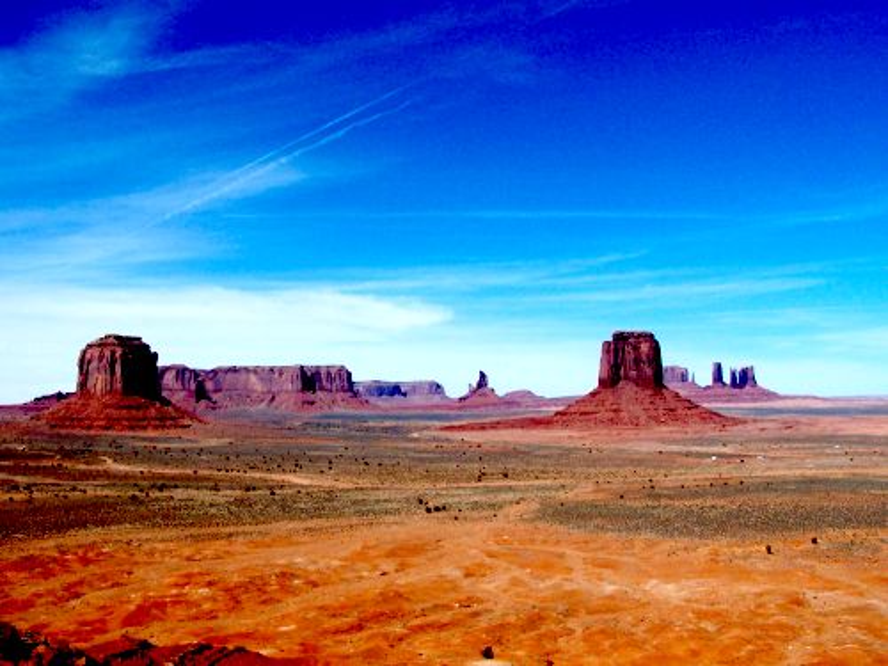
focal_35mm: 38
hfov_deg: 49.0
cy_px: 333
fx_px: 975
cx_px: 444
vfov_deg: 37.7
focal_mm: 6.3
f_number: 5.6
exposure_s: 1/750
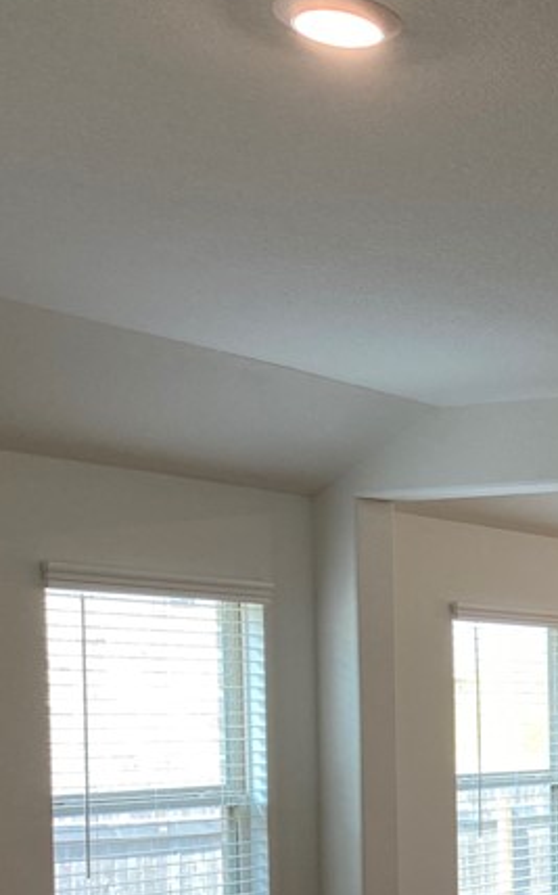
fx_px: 1608
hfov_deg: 17.1
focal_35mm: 66
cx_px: 920
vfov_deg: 30.0
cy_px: 772
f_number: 1.8
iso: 125
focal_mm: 4.25
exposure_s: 1/120
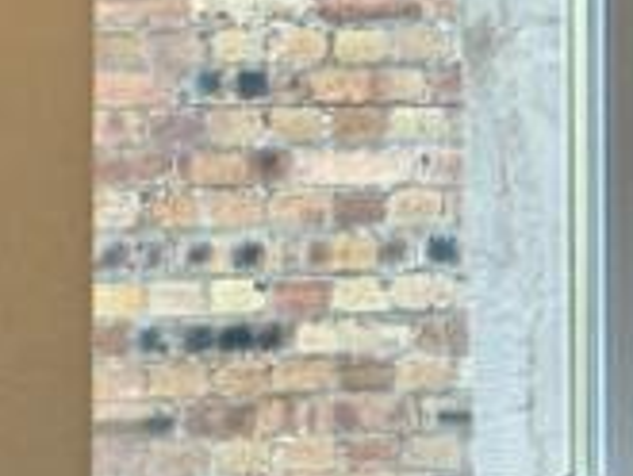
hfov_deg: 11.8
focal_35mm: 87
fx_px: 1592
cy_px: 27
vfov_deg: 16.7
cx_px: 1868
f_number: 2.2
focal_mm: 2.22
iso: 100
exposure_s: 1/100
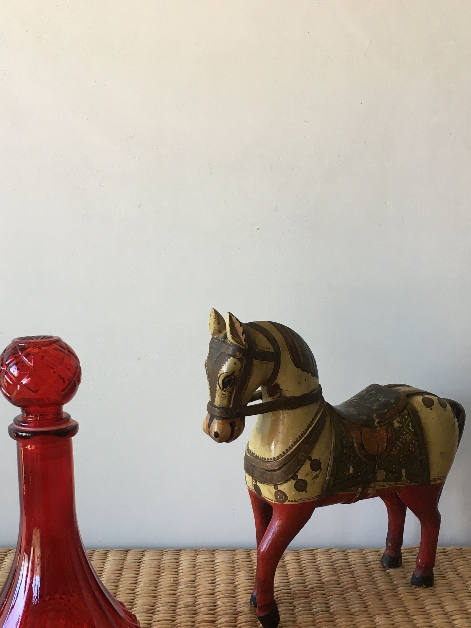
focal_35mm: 44
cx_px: 202
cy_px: 409
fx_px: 798
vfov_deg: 42.5
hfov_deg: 32.8
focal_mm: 4.15
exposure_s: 1/33
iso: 32
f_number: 2.2
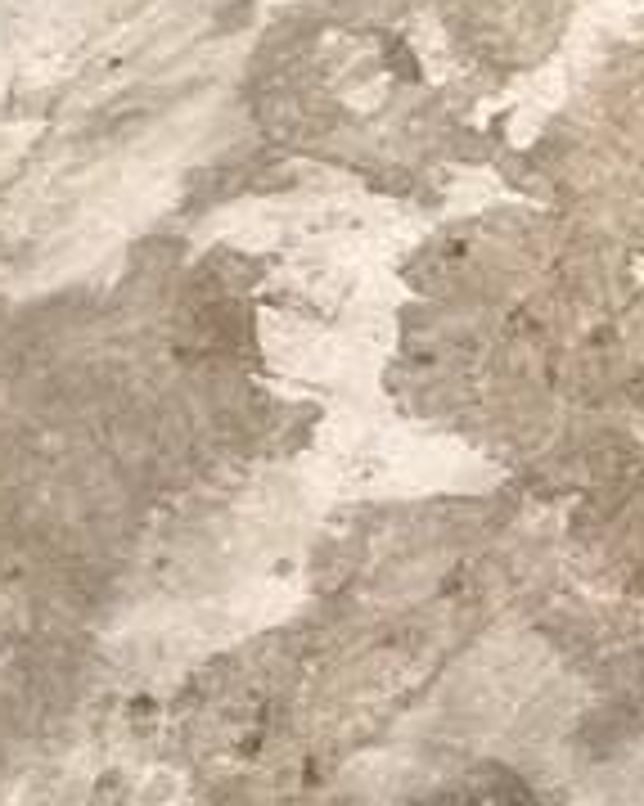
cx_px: 590
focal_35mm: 122
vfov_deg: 10.0
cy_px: -1819
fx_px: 2909
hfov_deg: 12.5
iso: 125
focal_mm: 2.22
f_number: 2.2
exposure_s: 1/120
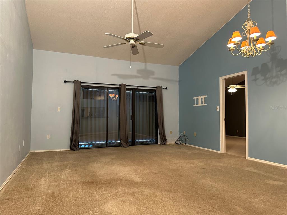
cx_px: 144
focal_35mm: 24
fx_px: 199
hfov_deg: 71.6
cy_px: 108
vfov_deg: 56.8
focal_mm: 6.86
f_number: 1.78
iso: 400
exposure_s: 1/60
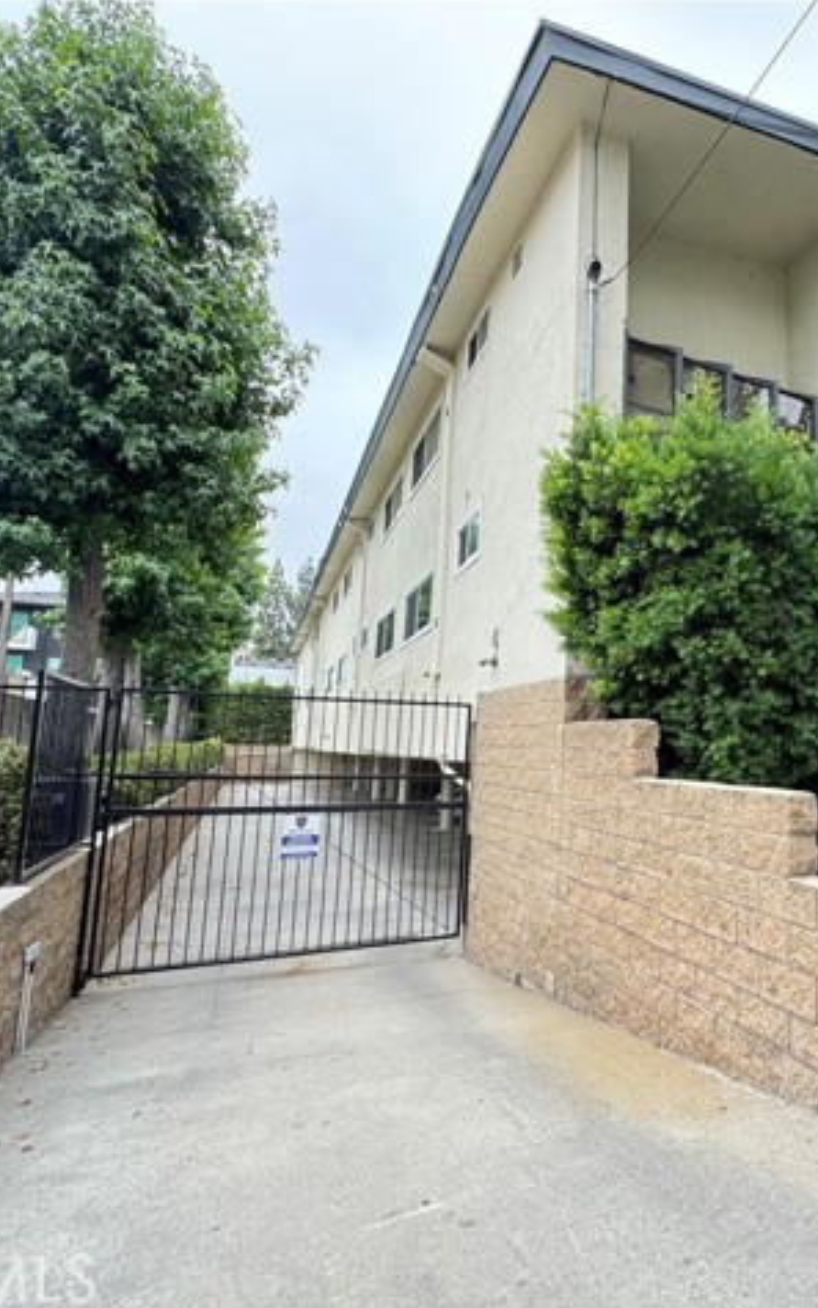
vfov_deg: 85.1
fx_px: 713
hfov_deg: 55.2
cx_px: 661
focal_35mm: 20
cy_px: 658
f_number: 2.2
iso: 40
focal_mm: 2.22
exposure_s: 1/200
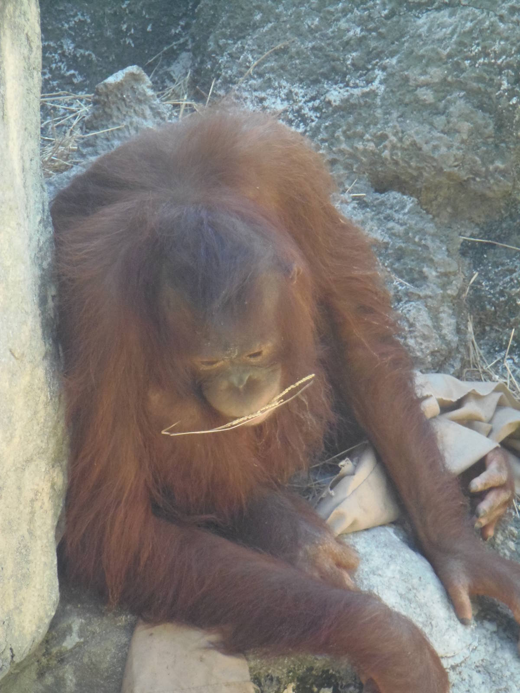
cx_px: 260
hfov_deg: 3.3
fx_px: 8953
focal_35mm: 447
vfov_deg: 4.4
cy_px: 346
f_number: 5
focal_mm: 82.8
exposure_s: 1/80
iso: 400
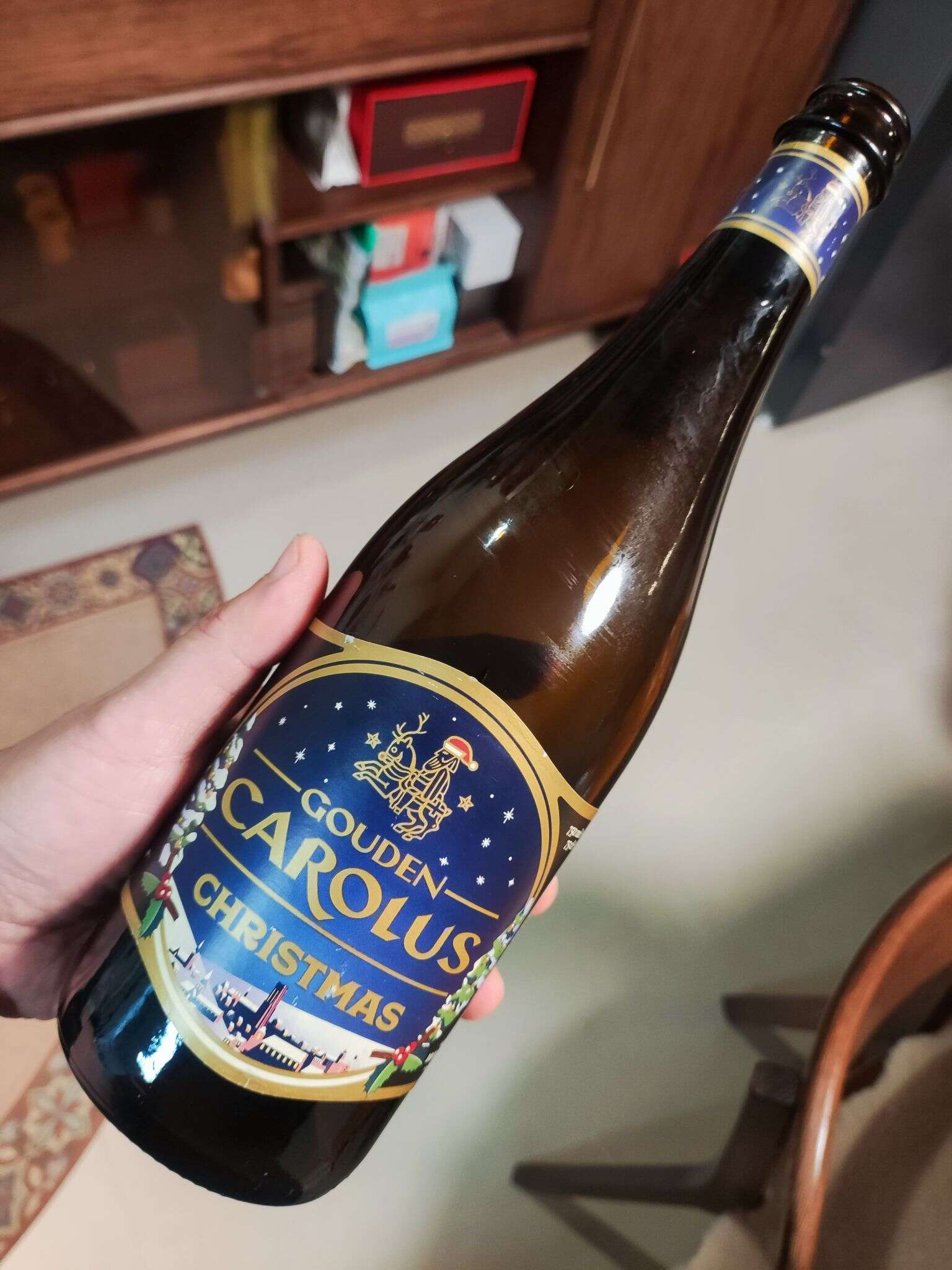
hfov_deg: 54.9
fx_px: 917
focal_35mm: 25
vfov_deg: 69.4
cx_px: 476
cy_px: 635
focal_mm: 4.71
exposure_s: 1/50
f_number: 1.79
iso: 353
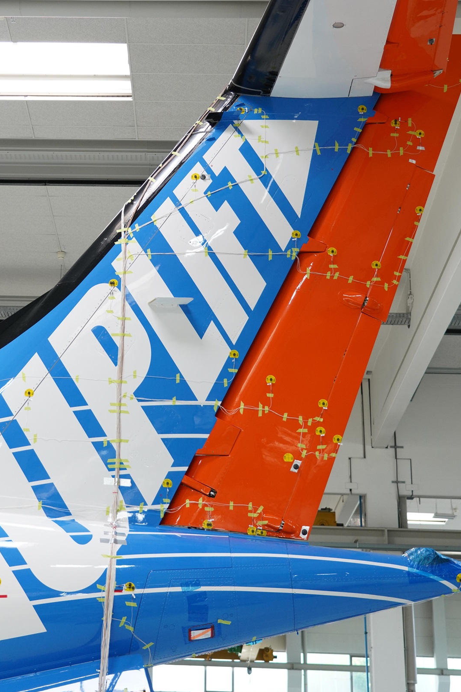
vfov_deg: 28.3
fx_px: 1344
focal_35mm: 70
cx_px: 122
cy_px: 157
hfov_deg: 19.3
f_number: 4
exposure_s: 1/125
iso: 640
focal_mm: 39
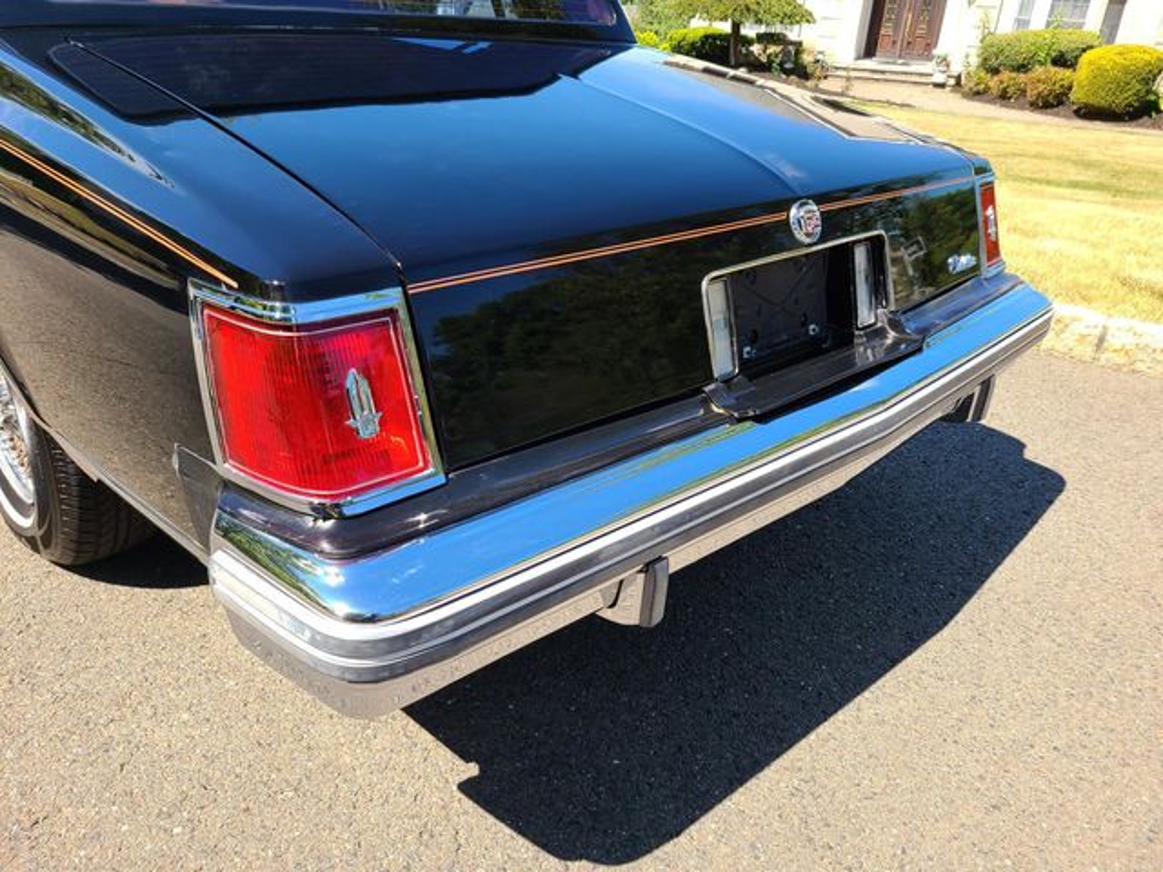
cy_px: 436
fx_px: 874
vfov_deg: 53.1
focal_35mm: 26
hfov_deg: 67.3
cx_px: 582
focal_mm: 5.4
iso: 40
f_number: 1.8
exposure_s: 1/714
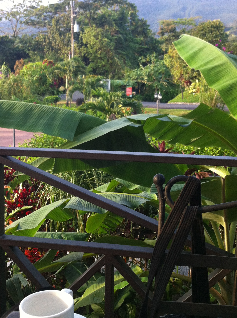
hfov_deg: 28.5
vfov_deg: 37.5
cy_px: 149
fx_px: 467
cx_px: 114
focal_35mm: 51
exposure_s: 1/120
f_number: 2.8
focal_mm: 3.85
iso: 100
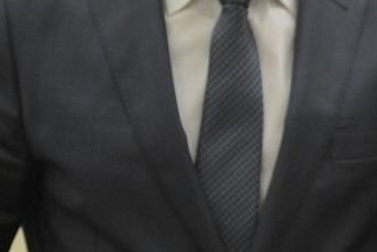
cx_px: 612
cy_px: 45
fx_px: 4230
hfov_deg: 5.1
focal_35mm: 404
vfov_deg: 3.4
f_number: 2.8
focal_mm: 80
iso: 2000
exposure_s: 1/200
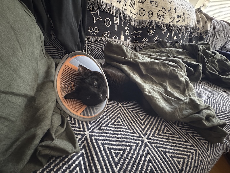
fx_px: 93
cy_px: 86
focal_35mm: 14
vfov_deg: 85.7
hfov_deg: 102.1
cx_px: 115
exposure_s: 1/43
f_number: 2.2
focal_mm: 2.22
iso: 1250
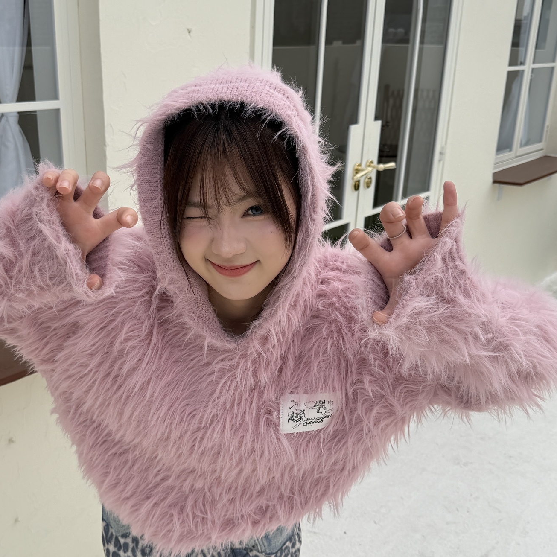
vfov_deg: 42.6
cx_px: 212
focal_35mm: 39
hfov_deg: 42.5
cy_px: 335
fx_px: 710
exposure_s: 1/6173
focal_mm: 6.76
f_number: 1.78
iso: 80
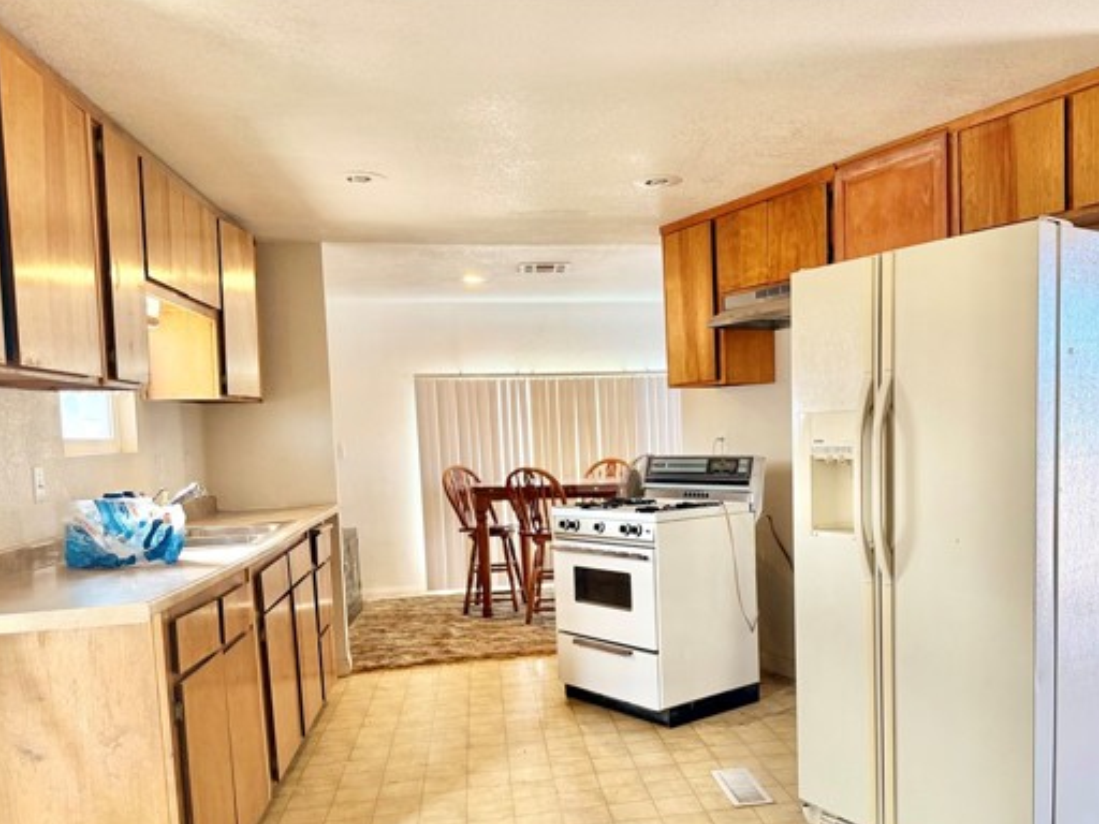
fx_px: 952
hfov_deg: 59.4
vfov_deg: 46.5
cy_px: 504
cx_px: 670
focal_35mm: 30
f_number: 1.78
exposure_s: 1/60
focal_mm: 6.76
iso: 160
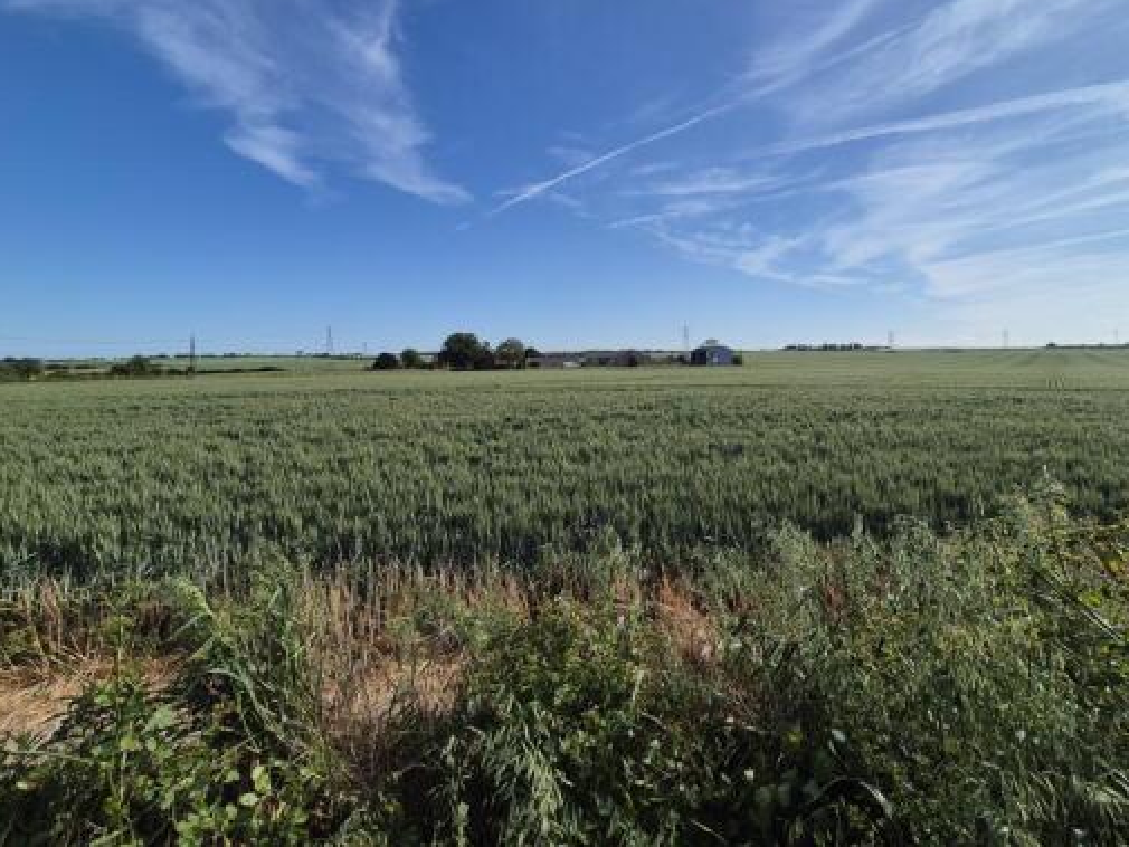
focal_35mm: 15
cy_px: 361
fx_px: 489
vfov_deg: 81.2
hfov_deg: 98.0
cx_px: 607
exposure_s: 1/3160
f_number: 2.2
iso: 50
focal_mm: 2.2
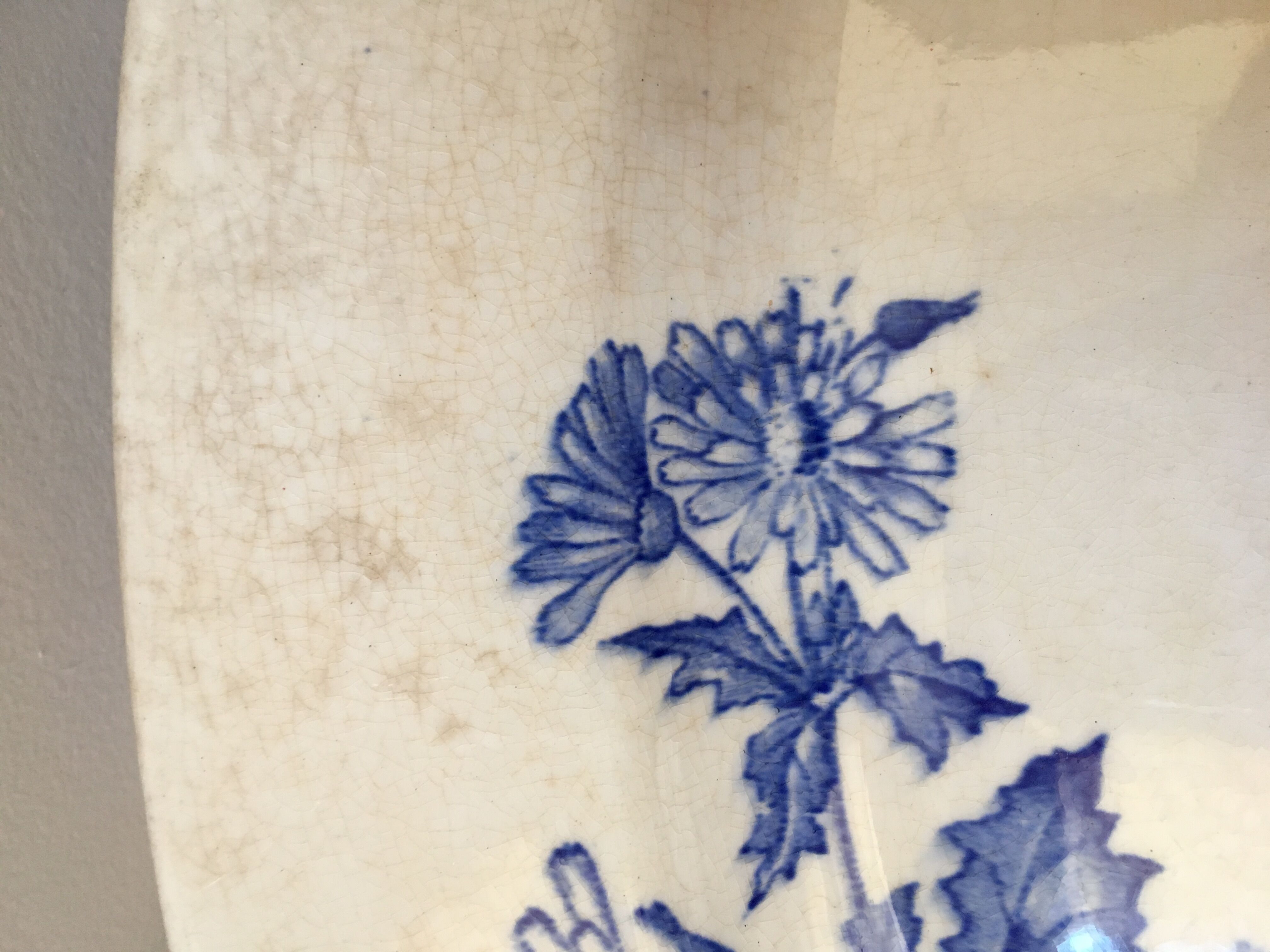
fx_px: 1064
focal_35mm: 29
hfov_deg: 61.7
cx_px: 635
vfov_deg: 48.2
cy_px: 476
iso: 125
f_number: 2.2
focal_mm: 4.15
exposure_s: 1/33
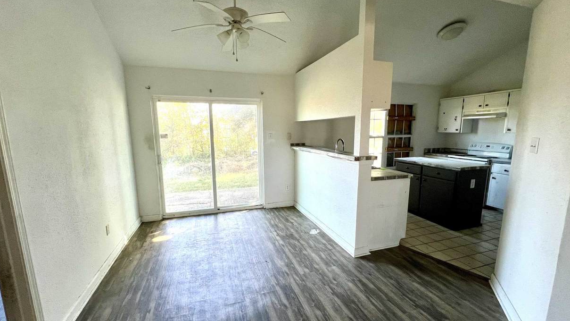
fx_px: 227
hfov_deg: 103.0
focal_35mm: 15
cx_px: 287
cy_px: 170
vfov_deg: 70.5
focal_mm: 1.57
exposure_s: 1/99
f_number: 1.8
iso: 125
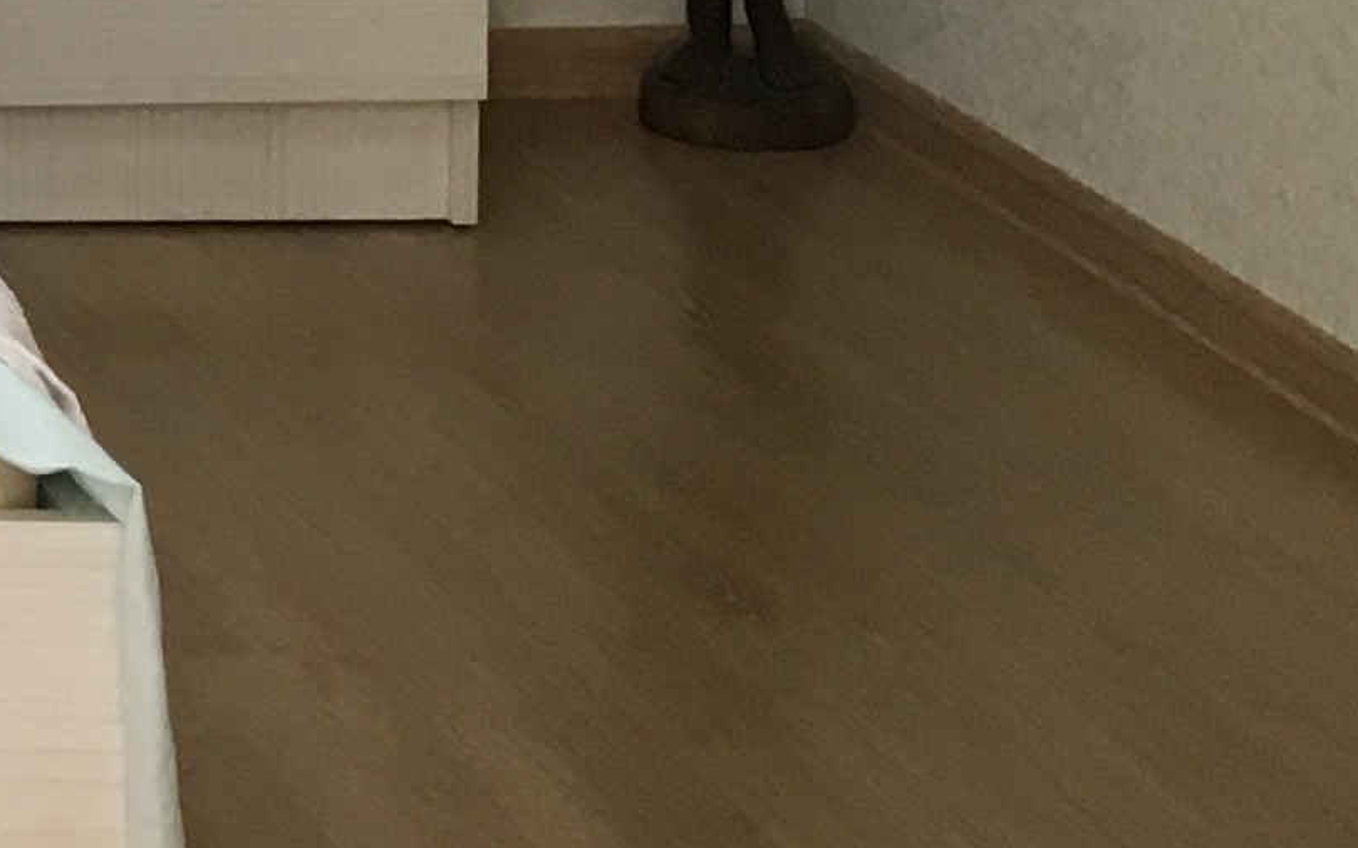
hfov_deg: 11.6
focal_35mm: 153
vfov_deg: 8.1
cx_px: -1708
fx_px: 5662
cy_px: -974
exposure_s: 1/33
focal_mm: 4.15
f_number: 2.2
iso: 80
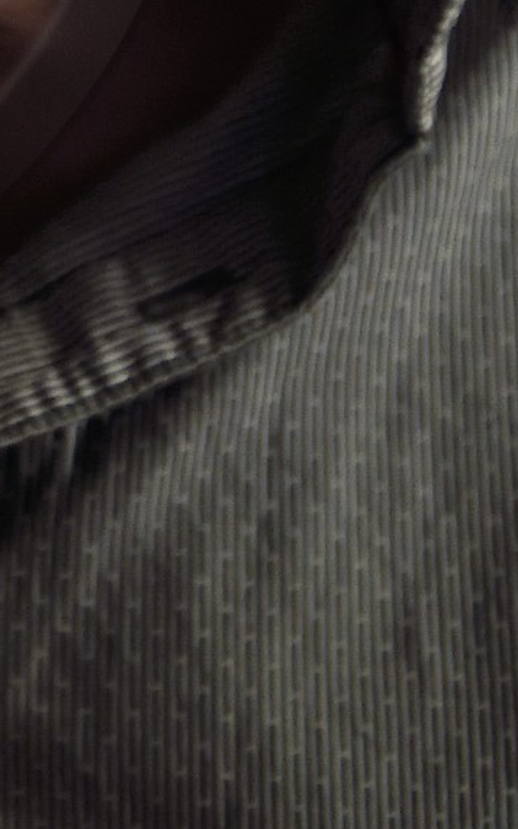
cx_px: -470
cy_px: -287
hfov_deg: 5.8
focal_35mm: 223
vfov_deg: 9.2
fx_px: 5036
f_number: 2.8
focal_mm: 52
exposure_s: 1/60
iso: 1600
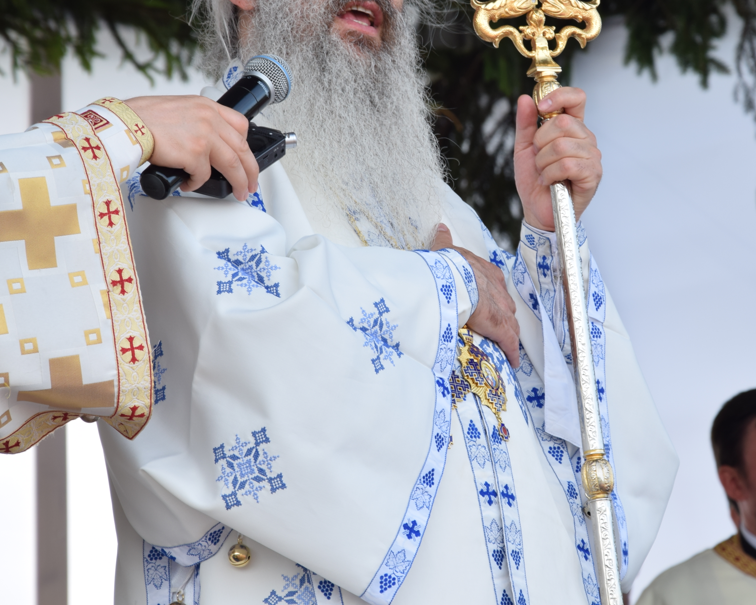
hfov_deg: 7.9
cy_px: 197
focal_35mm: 244
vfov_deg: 6.3
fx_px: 5455
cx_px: 453
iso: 100
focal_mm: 105
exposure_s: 1/60
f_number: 8
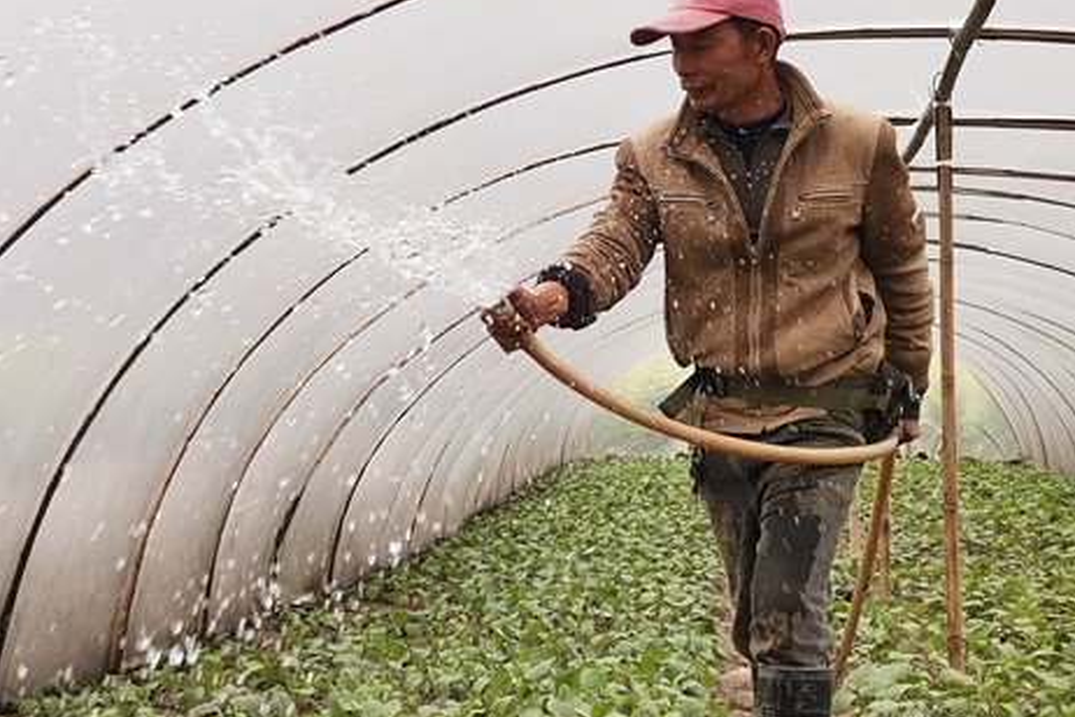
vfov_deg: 18.2
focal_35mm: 75
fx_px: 2239
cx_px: 482
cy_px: 426
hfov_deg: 27.0
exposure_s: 1/321
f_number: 1.8
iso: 50
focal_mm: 4.75
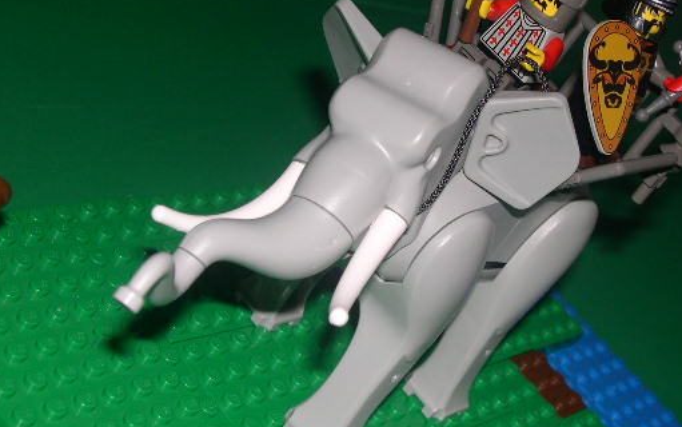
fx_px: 1283
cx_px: 422
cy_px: 161
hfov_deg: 29.7
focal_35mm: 69
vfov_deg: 18.9
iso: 100
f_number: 8.8
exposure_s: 1/60
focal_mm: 11.1
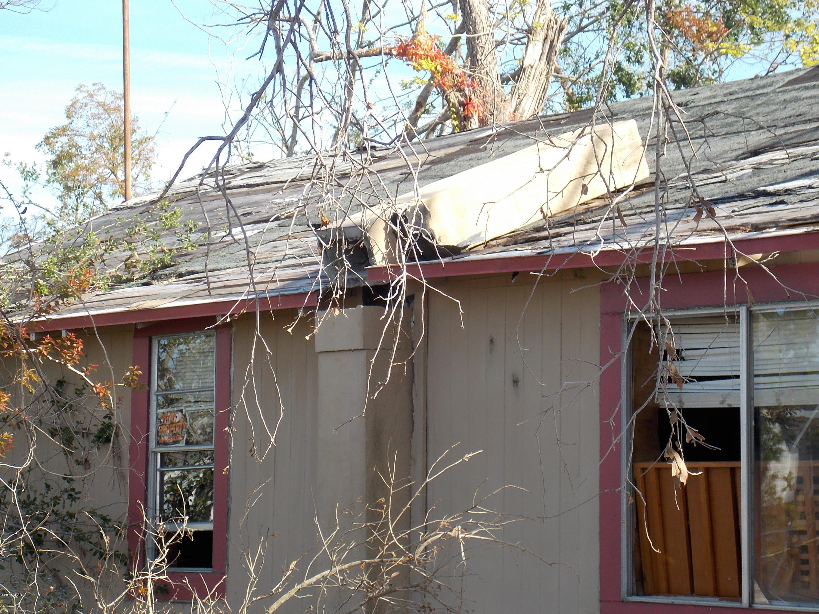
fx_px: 2792
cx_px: 410
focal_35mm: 118
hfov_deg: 16.7
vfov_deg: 12.6
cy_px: 307
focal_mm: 20.9
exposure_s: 1/250
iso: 125
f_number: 4.8
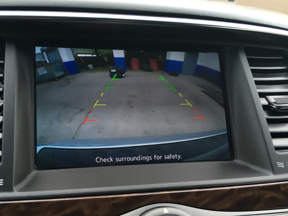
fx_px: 316
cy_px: 118
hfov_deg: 48.8
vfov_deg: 37.7
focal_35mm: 38
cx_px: 125
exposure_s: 1/30
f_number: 2.2
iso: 32
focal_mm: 4.15
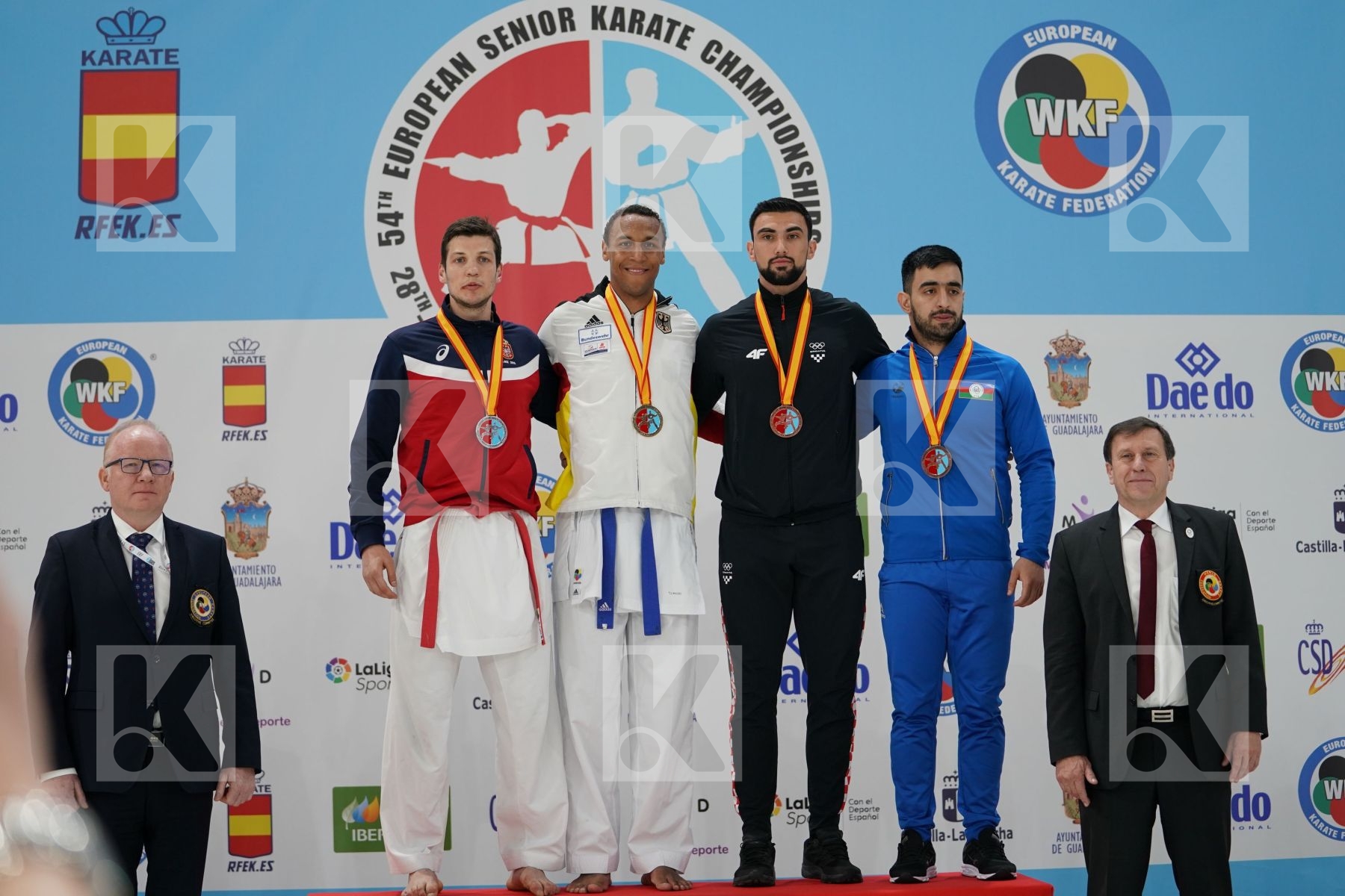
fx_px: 2615
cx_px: 672
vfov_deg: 19.5
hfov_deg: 28.8
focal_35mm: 70
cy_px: 448
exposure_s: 1/250
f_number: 2.8
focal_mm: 70
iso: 1000
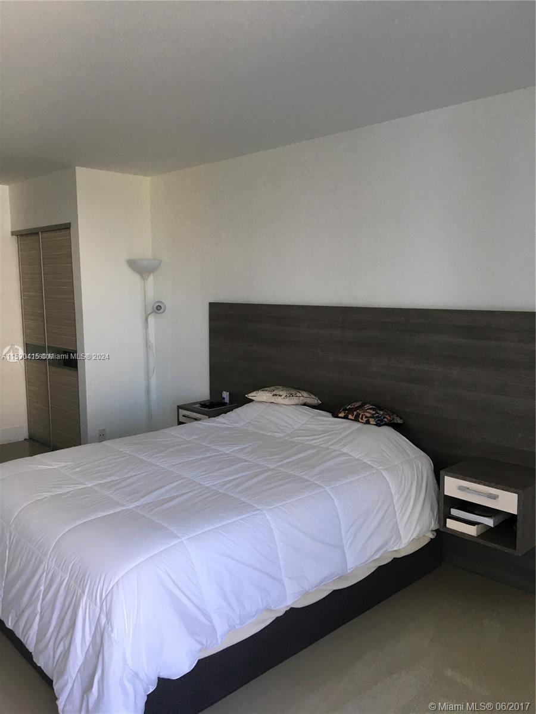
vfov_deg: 61.7
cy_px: 357
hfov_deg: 48.2
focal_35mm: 29
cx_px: 268
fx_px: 599
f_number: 2.2
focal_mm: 4.15
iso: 32
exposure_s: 1/30
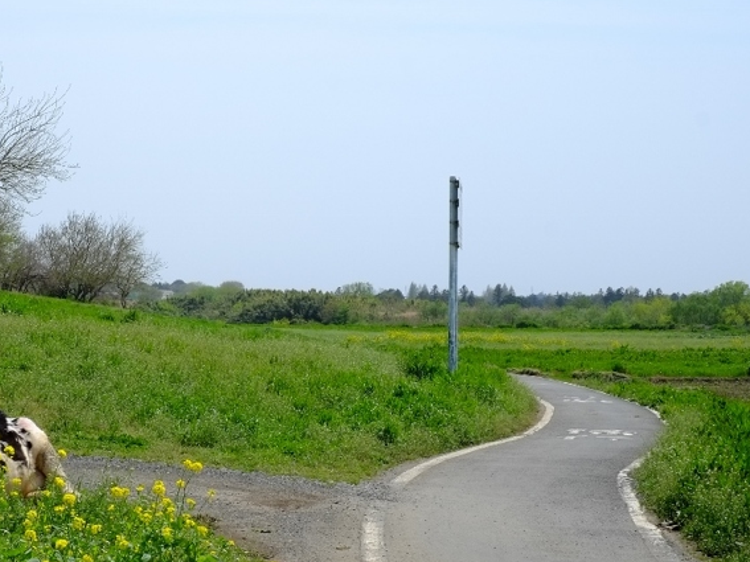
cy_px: 270
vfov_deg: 16.1
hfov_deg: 21.0
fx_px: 1993
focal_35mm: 92
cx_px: 120
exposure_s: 1/160
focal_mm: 35
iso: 200
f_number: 14
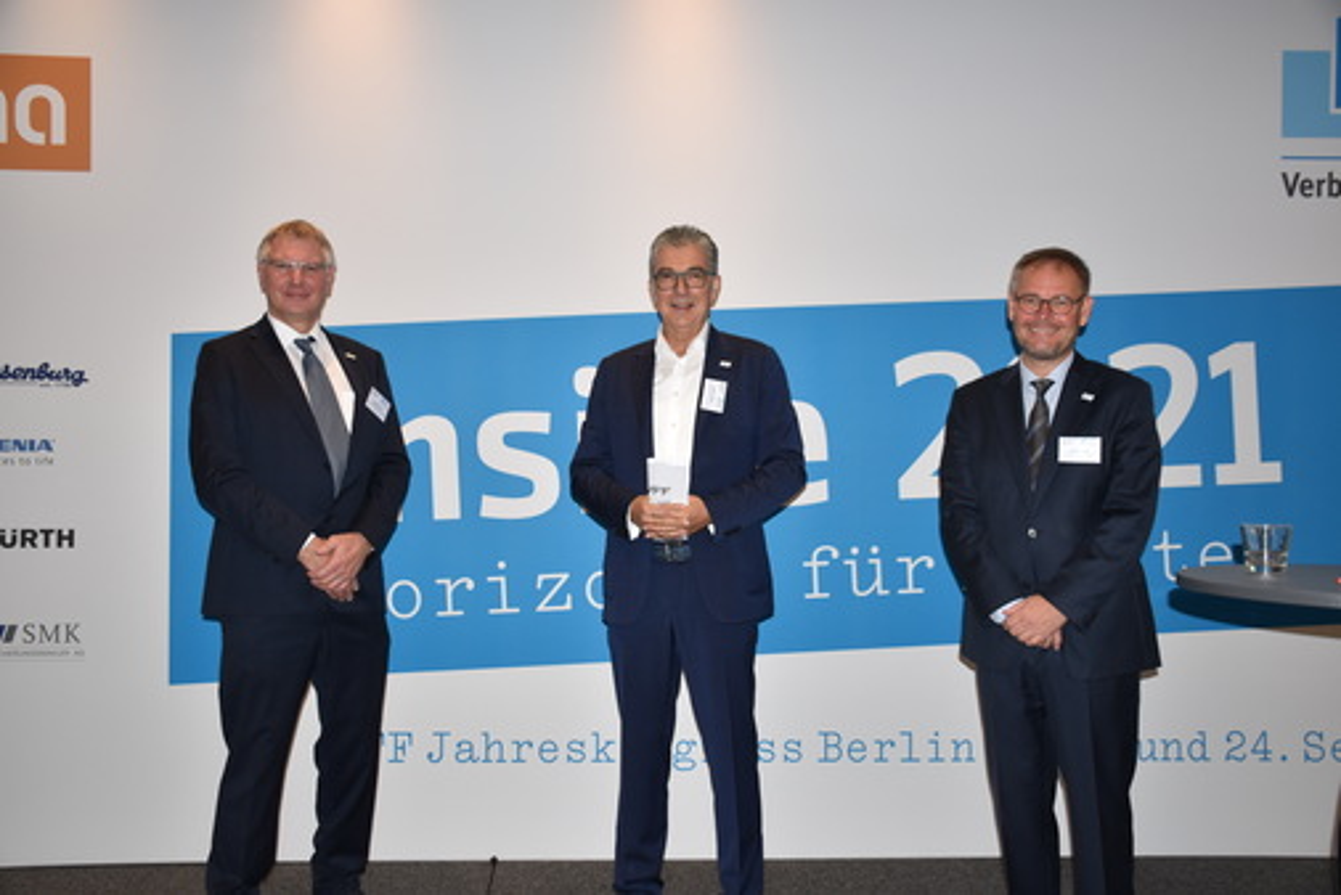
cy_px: 448
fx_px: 1286
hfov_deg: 55.1
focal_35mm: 34
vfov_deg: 38.4
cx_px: 670
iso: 400
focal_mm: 23
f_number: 4
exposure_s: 1/60
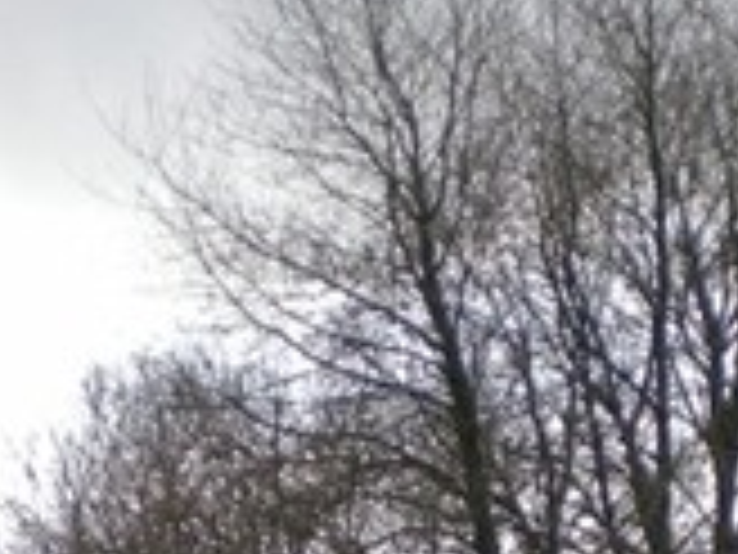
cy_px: 959
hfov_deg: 13.3
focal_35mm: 148
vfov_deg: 9.6
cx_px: 346
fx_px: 3155
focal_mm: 6.3
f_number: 3.1
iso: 50
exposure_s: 1/180
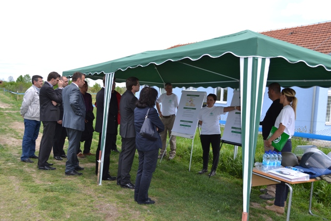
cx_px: 166
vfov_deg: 40.0
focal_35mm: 33
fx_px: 303
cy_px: 110
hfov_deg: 57.2
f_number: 5.6
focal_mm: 22
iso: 100
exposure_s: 1/200
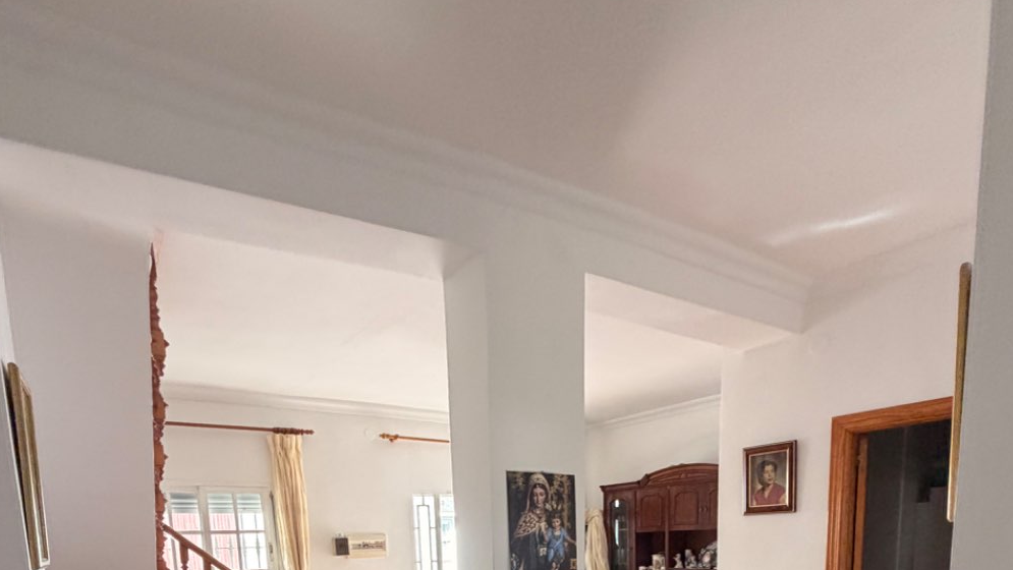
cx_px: 514
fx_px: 618
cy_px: 638
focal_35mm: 23
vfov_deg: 39.6
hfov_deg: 78.7
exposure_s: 1/121
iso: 250
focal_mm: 2.22
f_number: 2.2
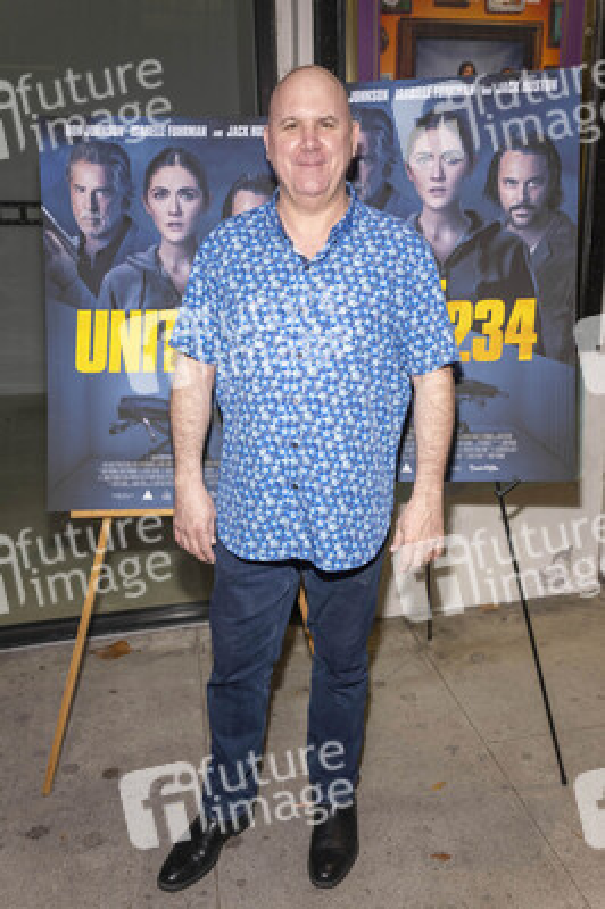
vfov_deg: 67.4
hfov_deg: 47.9
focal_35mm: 27
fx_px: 682
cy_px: 454
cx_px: 302
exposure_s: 1/200
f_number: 4.5
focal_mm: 27
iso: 800
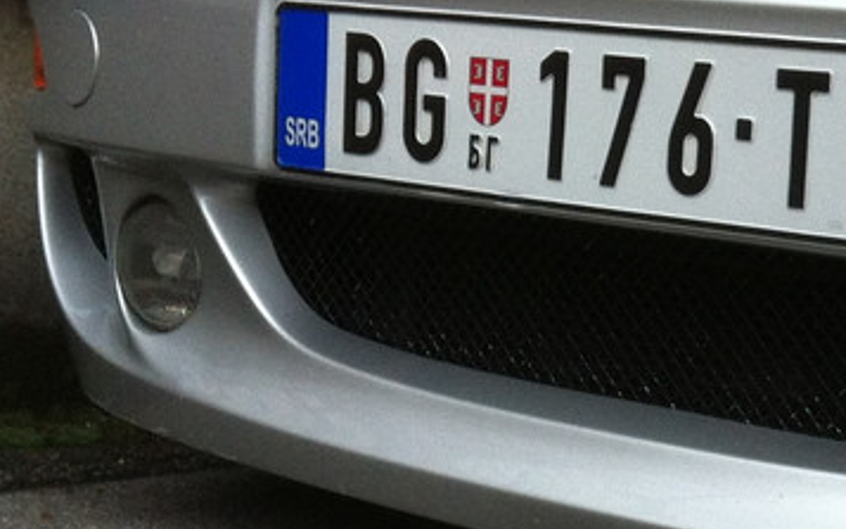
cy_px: 579
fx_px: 2559
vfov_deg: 11.6
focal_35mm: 111
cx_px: 845
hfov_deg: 18.3
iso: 125
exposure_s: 1/120
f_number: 2.8
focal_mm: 3.85
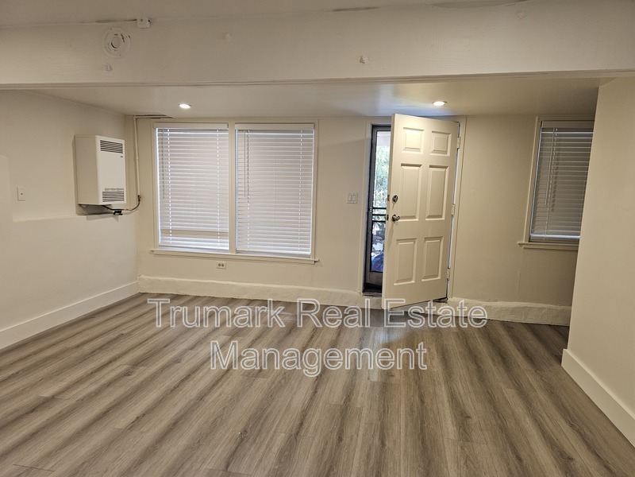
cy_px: 238
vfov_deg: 58.9
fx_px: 422
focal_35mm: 23
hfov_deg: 73.9
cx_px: 318
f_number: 1.7
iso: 400
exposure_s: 1/120
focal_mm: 6.3
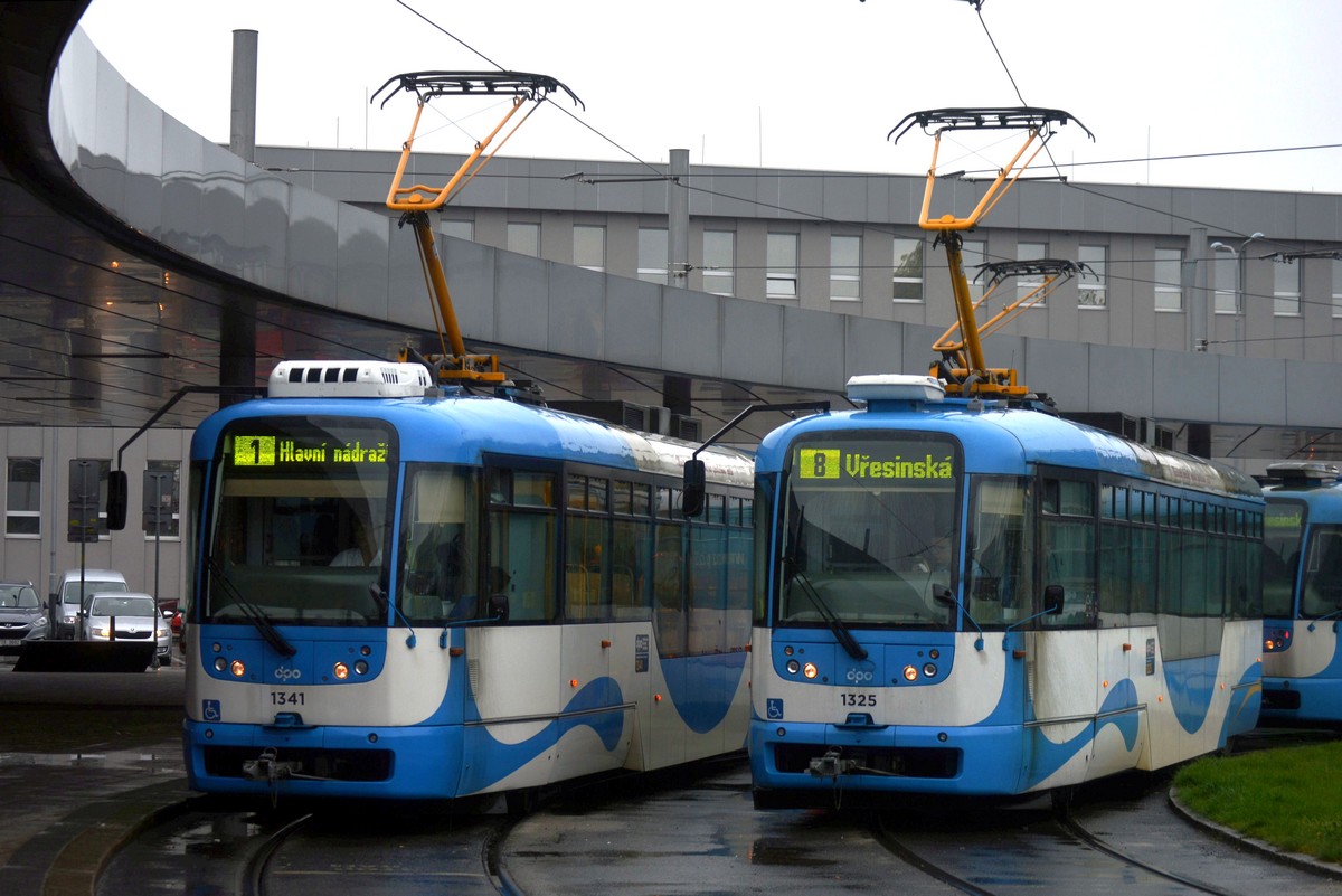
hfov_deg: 24.6
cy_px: 448
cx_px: 671
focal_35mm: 82
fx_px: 3076
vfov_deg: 16.6
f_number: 4
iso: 200
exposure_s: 1/50
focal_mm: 55
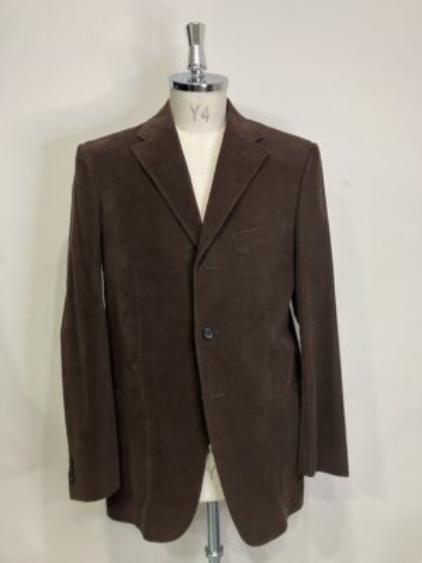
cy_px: 282
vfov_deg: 63.4
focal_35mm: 28
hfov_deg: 49.7
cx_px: 211
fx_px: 455
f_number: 1.8
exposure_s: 1/50
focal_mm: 3.99
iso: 160
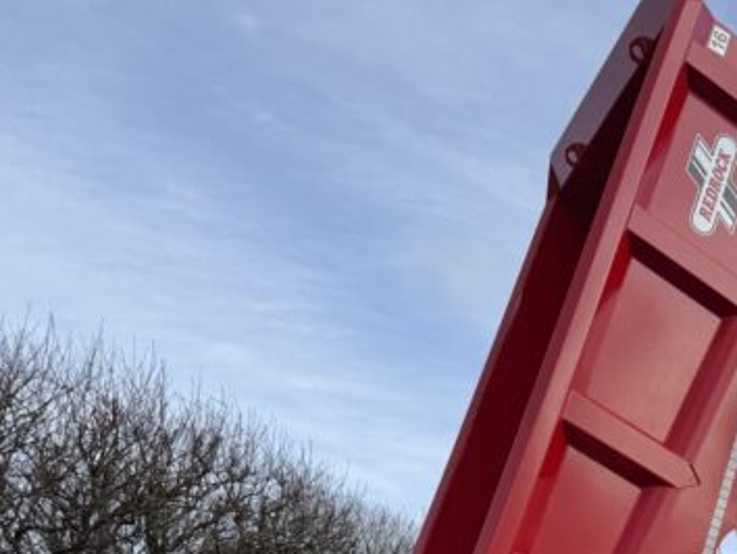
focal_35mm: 52
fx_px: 1108
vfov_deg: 26.4
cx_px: 777
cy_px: 564
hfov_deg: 33.0
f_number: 1.78
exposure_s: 1/3425
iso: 80
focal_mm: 6.76
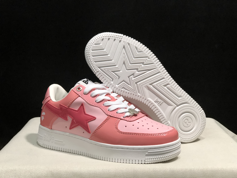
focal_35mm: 57
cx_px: 118
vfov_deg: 25.7
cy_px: 89
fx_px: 390
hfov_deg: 33.8
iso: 64
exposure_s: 1/30
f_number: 2.8
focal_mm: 6.6
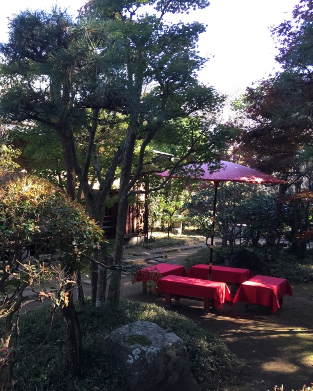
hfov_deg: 38.1
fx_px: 440
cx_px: 75
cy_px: 195
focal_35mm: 38
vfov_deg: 47.9
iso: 40
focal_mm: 4.15
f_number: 2.2
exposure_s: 1/120
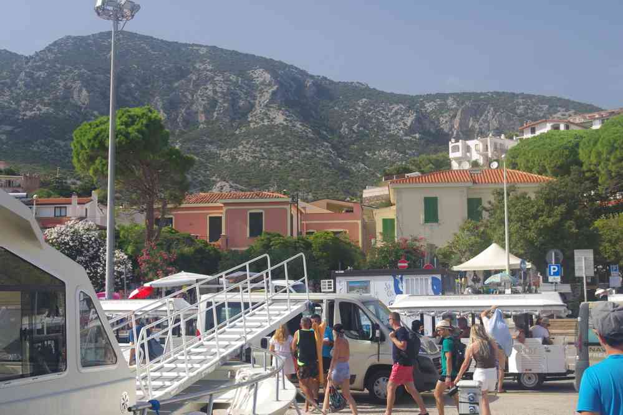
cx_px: 312
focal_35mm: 52
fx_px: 908
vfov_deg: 25.8
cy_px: 208
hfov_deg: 37.9
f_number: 11
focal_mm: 35
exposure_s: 1/80
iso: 200
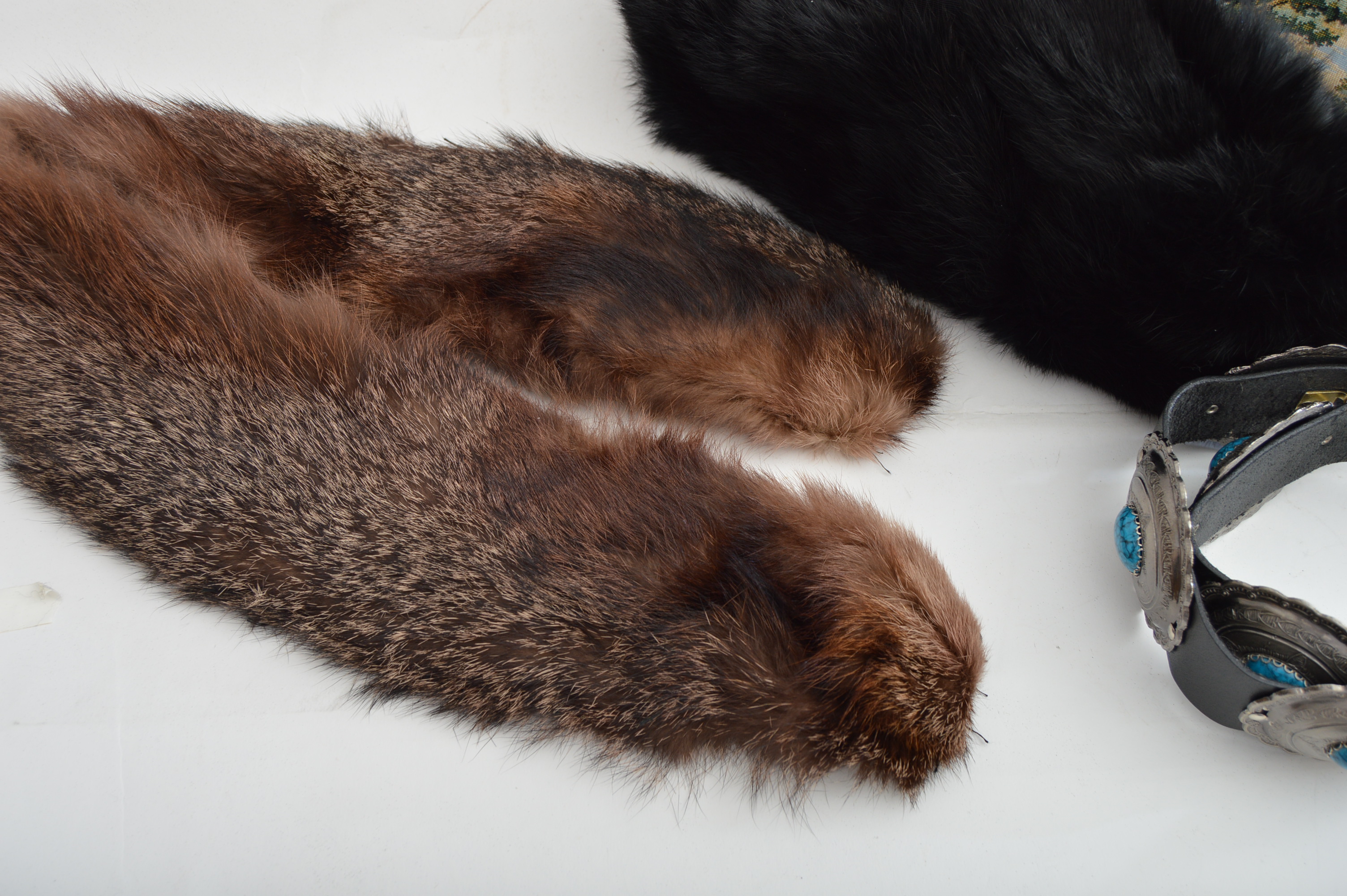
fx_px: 1346
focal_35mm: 36
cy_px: 448
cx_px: 674
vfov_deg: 36.8
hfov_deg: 53.2
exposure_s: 1/200
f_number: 5
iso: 200
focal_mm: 24
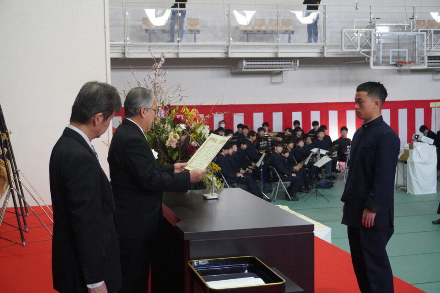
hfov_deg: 36.0
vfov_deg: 24.4
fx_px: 678
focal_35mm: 56
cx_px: 220
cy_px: 146
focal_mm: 37
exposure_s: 1/100
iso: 6400
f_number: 5.6
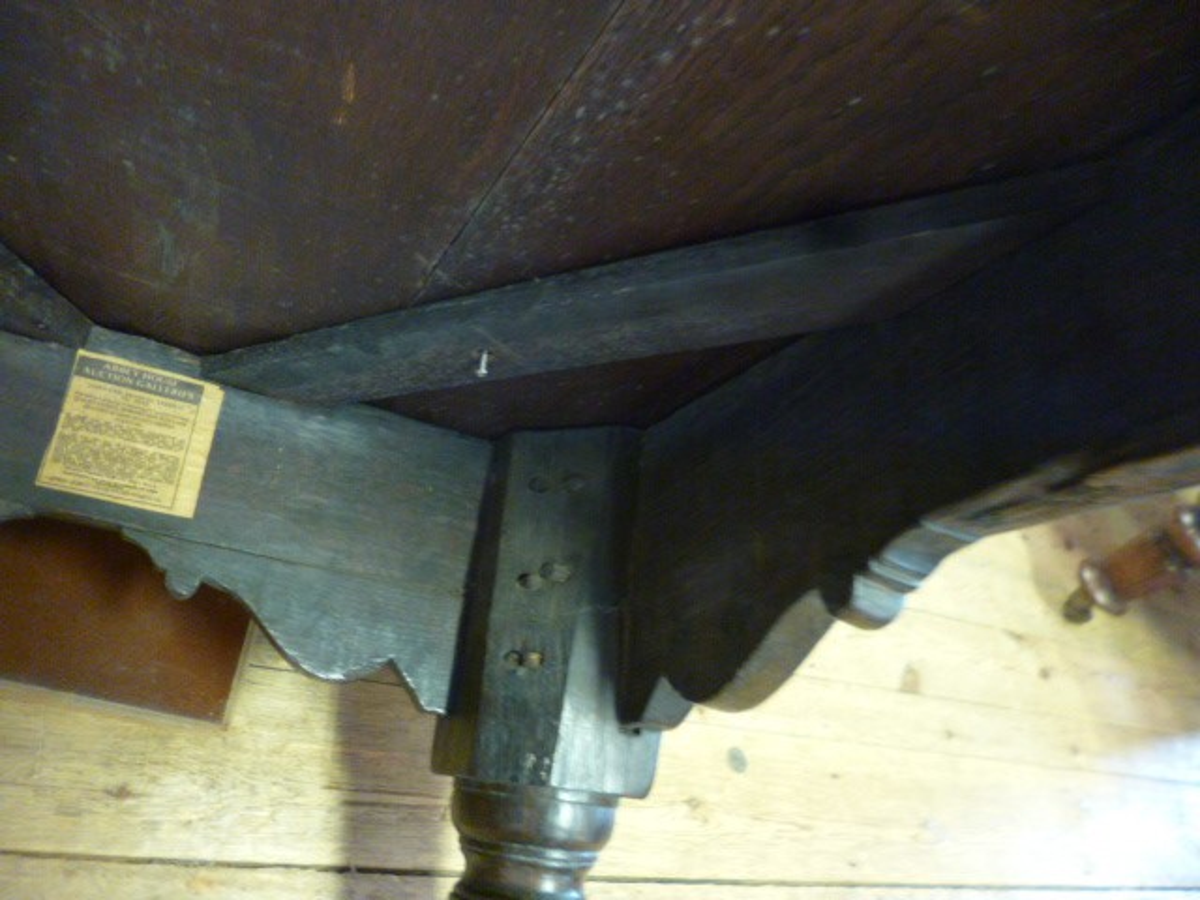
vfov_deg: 56.8
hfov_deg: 71.6
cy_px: 450
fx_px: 832
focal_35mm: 24
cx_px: 600
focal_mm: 4.3
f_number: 2.5
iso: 400
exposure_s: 1/6
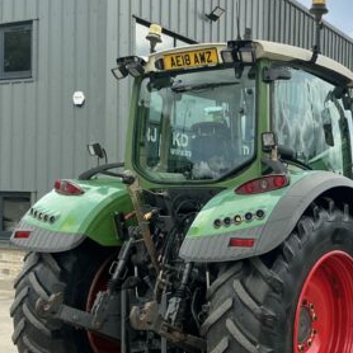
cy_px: 230
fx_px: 658
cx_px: 292
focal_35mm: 57
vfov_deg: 29.9
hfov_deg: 29.2
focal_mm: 3
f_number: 1.8
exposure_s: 1/1076
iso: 25
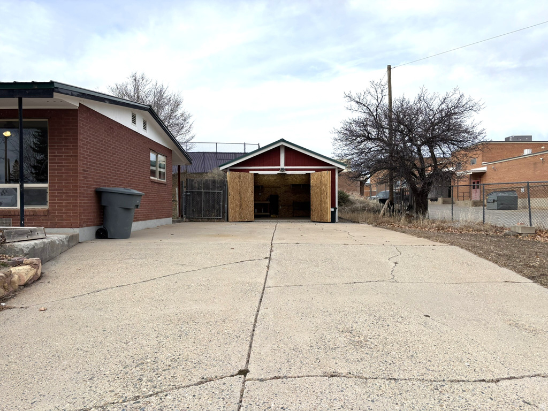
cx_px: 274
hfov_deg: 67.3
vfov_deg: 53.1
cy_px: 206
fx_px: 412
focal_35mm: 26
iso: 50
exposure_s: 1/1477
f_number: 1.6
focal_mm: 5.96
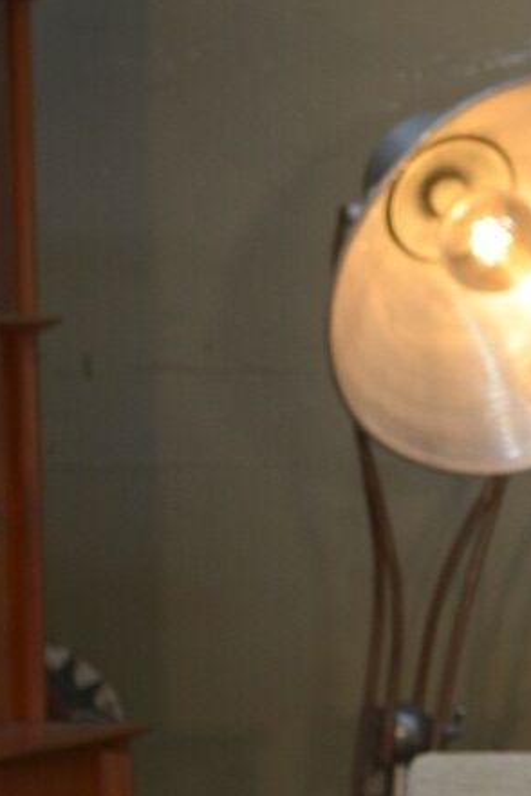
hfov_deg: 6.2
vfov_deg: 9.5
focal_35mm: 217
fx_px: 4801
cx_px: 1026
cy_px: 680
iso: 400
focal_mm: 40
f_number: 3.5
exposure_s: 1/50
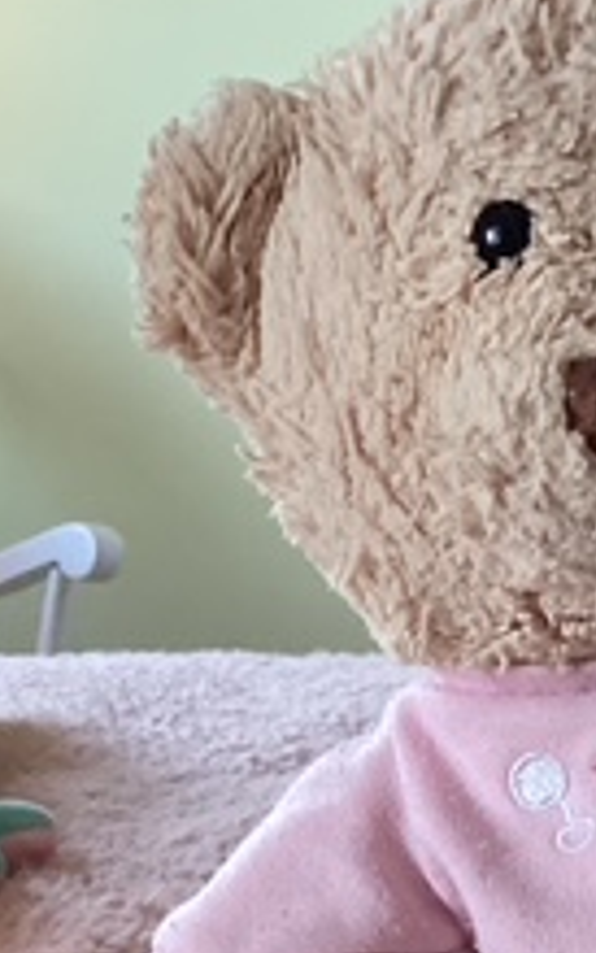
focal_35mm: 96
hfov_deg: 13.4
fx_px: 2493
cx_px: 618
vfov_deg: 21.5
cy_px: 666
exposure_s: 1/60
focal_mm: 3.3
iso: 400
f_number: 2.4
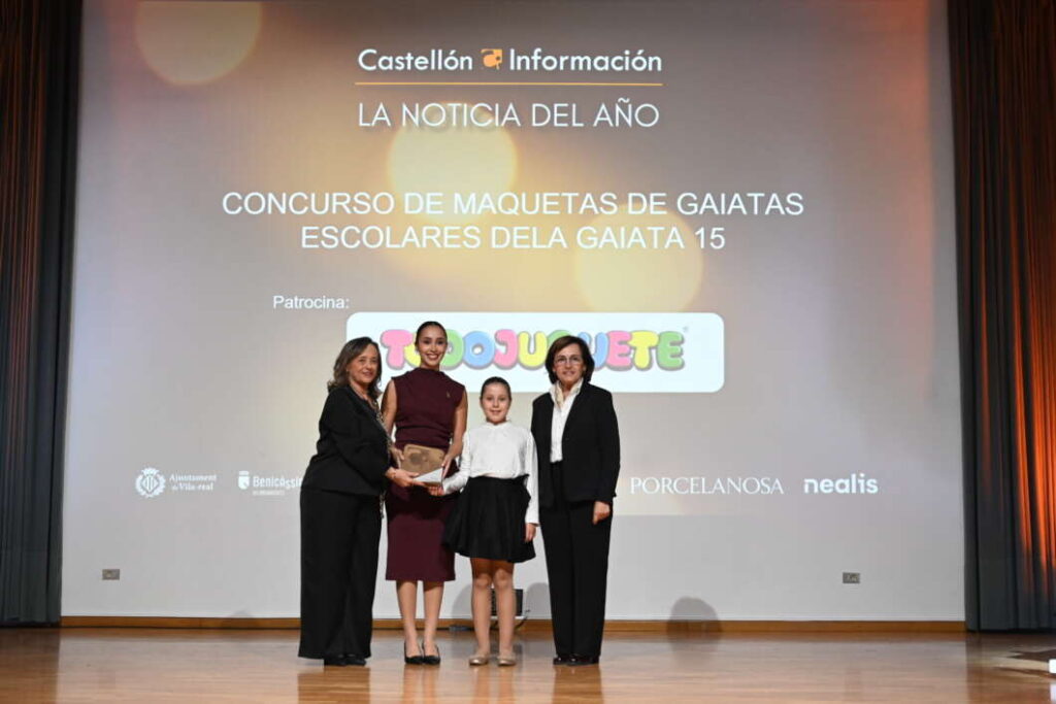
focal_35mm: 49
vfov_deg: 27.5
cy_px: 352
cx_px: 528
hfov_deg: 40.3
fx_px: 1437
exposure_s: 1/250
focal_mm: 49
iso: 3200
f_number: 4
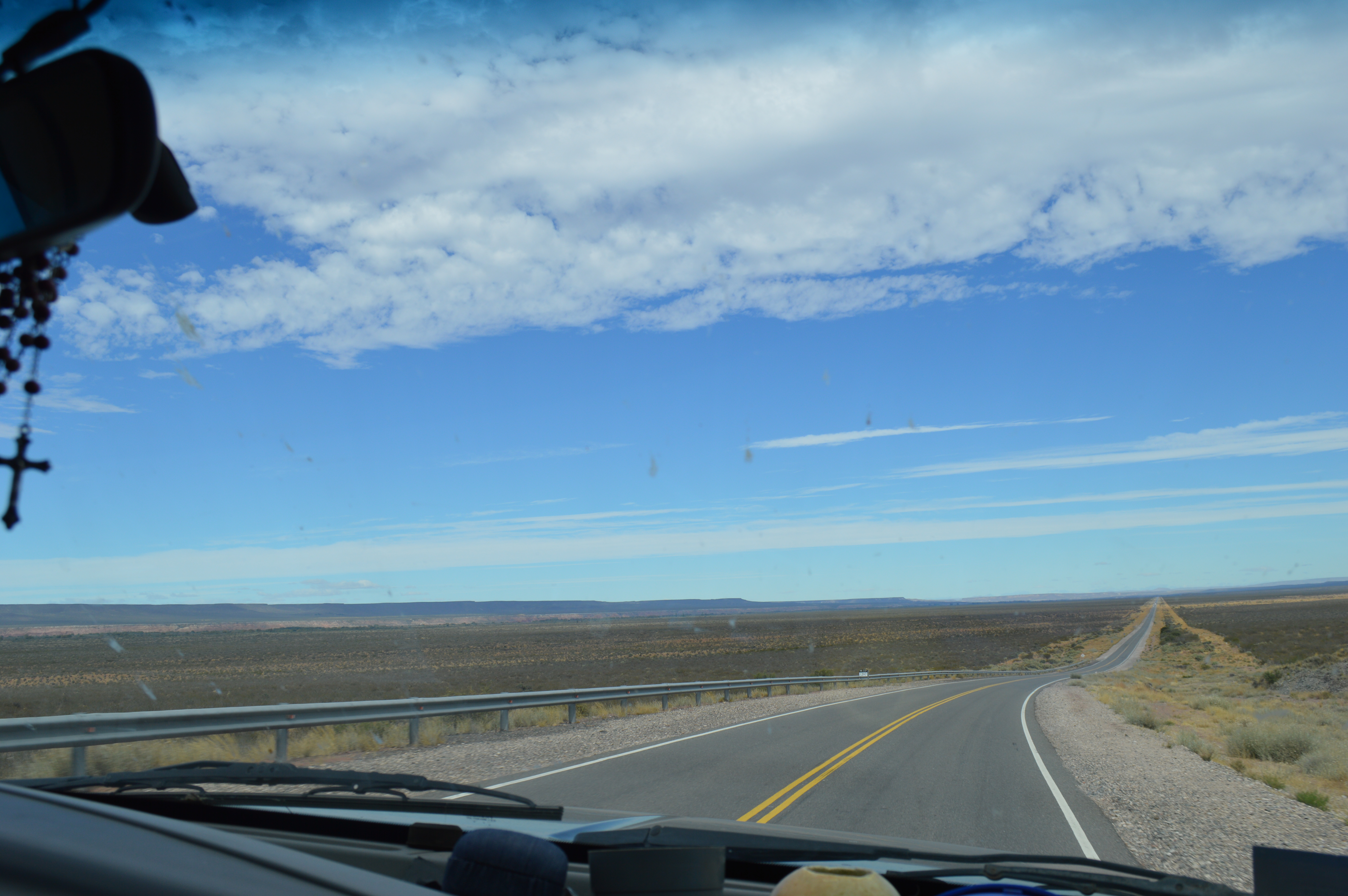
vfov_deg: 43.5
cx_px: 674
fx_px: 1122
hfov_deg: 62.0
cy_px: 448
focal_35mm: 30
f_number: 9
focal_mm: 20
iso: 100
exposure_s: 1/320
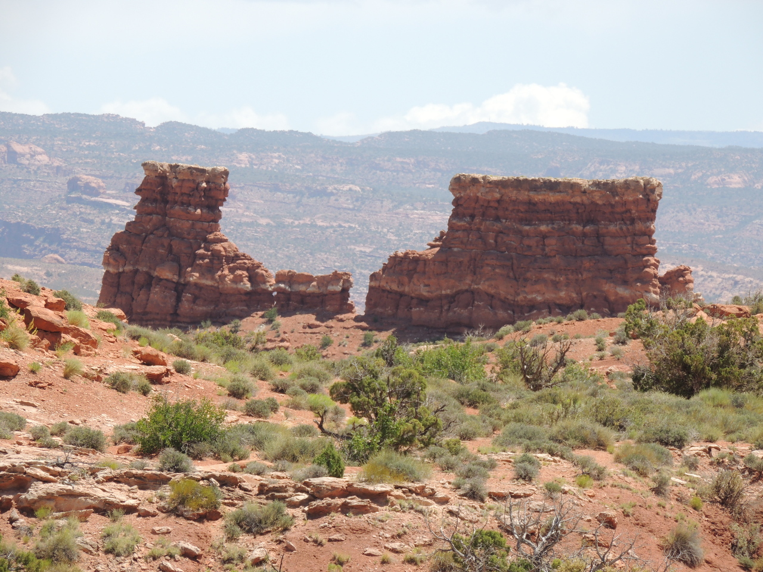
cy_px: 286
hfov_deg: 6.6
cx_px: 382
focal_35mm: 300
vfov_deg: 5.0
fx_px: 6613
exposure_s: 1/400
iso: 100
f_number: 4.8
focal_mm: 53.5
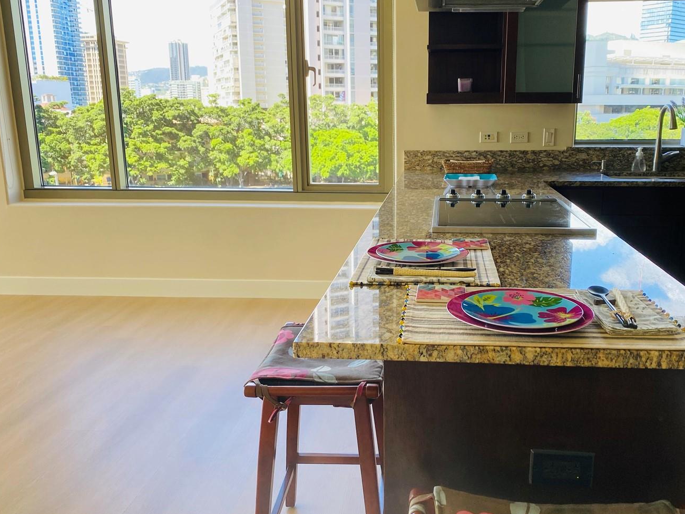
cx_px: 407
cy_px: 247
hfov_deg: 56.4
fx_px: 633
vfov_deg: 44.2
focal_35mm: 32
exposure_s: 1/121
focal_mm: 4.25
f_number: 1.8
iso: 50
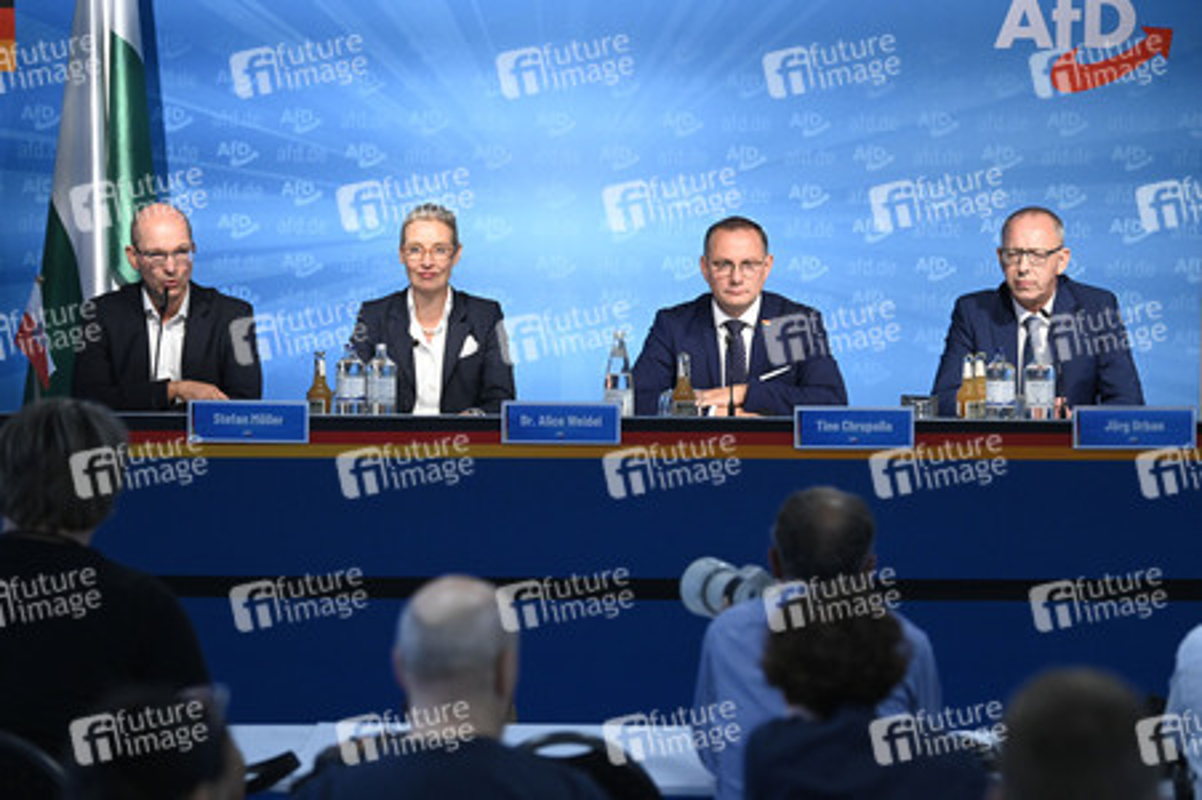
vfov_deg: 10.5
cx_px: 601
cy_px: 400
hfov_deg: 15.8
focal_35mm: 130
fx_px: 4337
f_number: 3.5
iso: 5000
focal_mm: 130
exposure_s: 1/1600
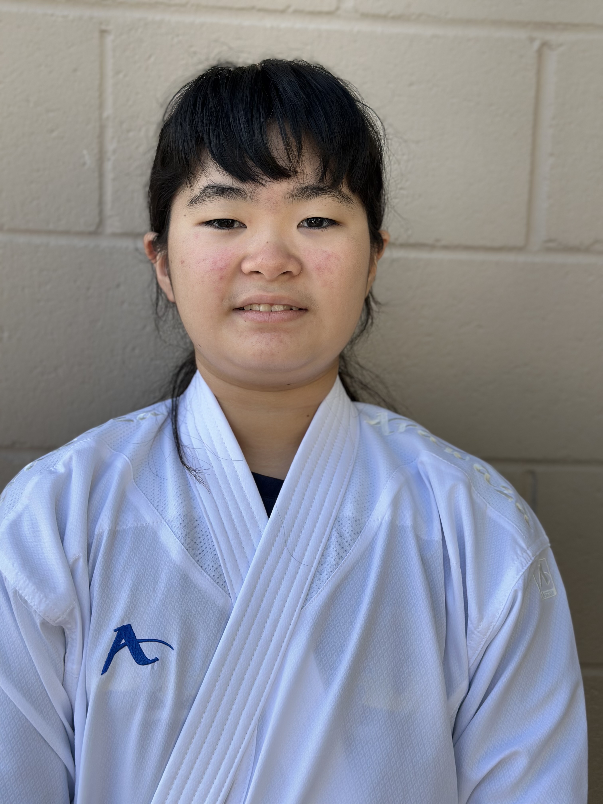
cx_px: 302
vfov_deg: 39.7
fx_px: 1115
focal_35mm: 48
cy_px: 402
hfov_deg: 30.3
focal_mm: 6.86
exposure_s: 1/830
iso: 80
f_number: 1.78
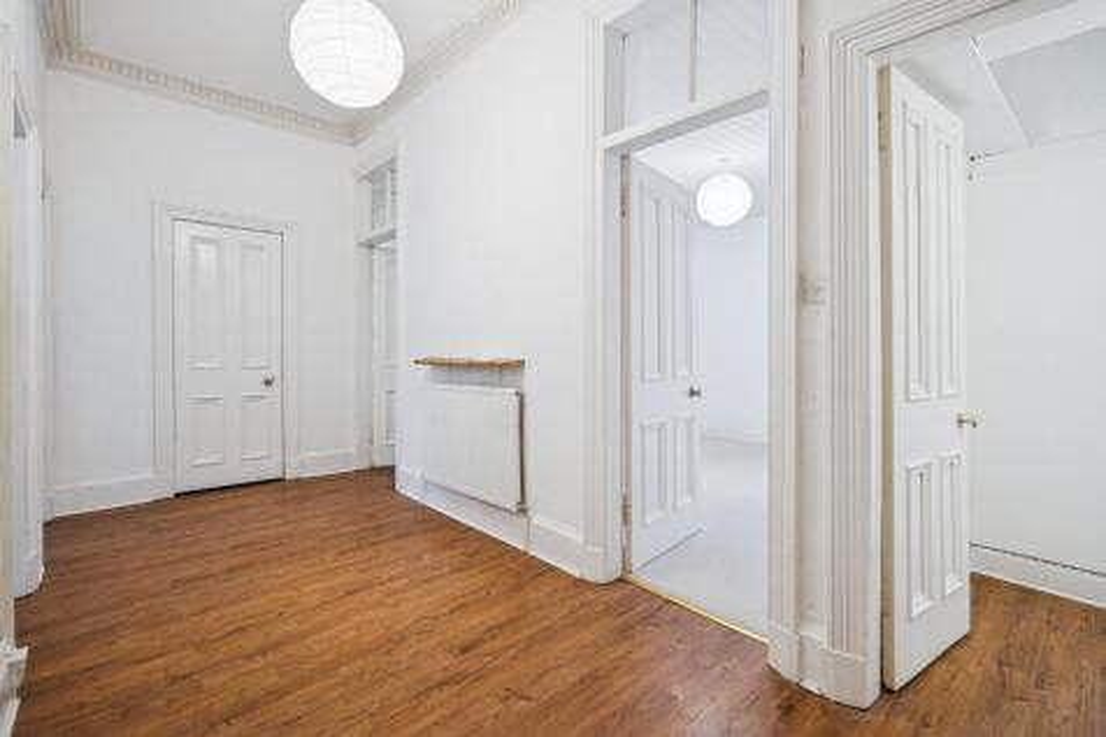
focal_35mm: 16
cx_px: 553
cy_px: 368
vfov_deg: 73.7
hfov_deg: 96.8
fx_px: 491
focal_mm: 16
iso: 500
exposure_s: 1/50
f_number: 4
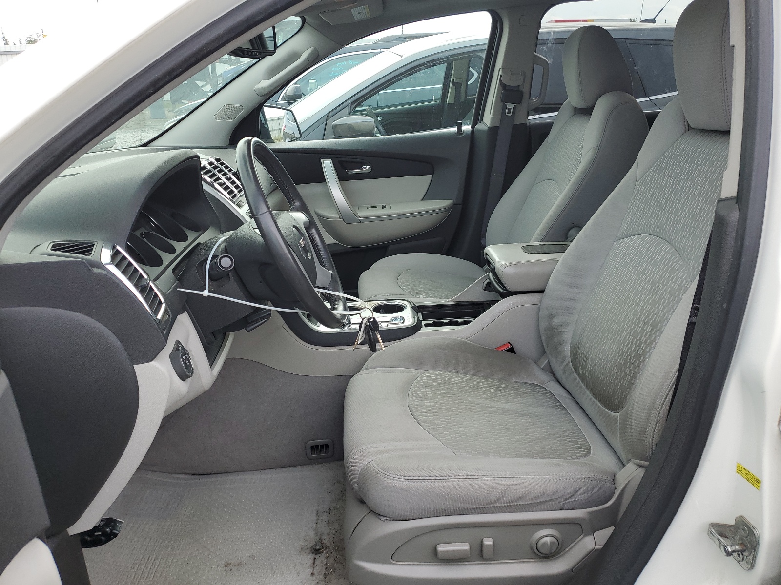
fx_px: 587
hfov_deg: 67.3
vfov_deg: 53.1
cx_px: 390
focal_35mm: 26
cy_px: 292
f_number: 1.5
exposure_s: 1/500
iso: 50
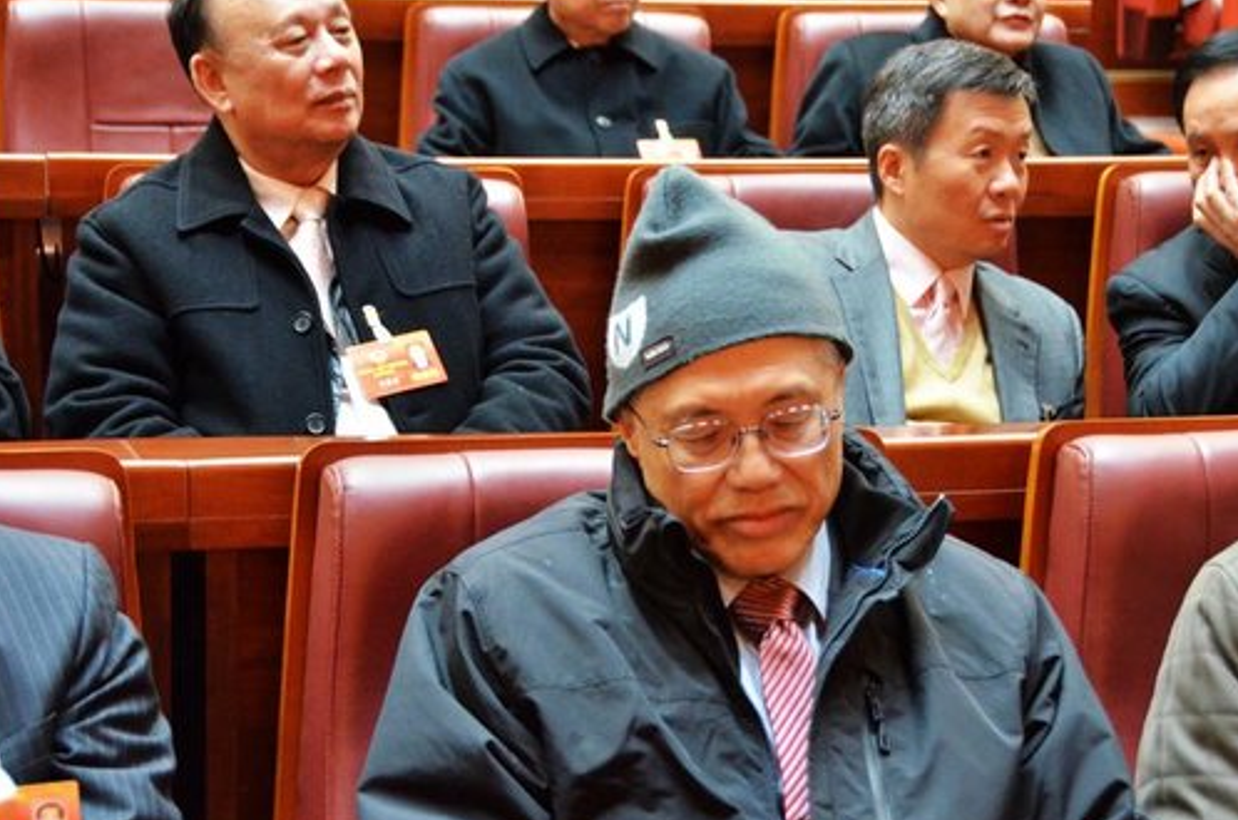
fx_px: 3226
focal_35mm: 94
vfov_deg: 14.5
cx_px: 676
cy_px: 475
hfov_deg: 21.7
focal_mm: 52
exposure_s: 1/60
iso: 4000
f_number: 4.8
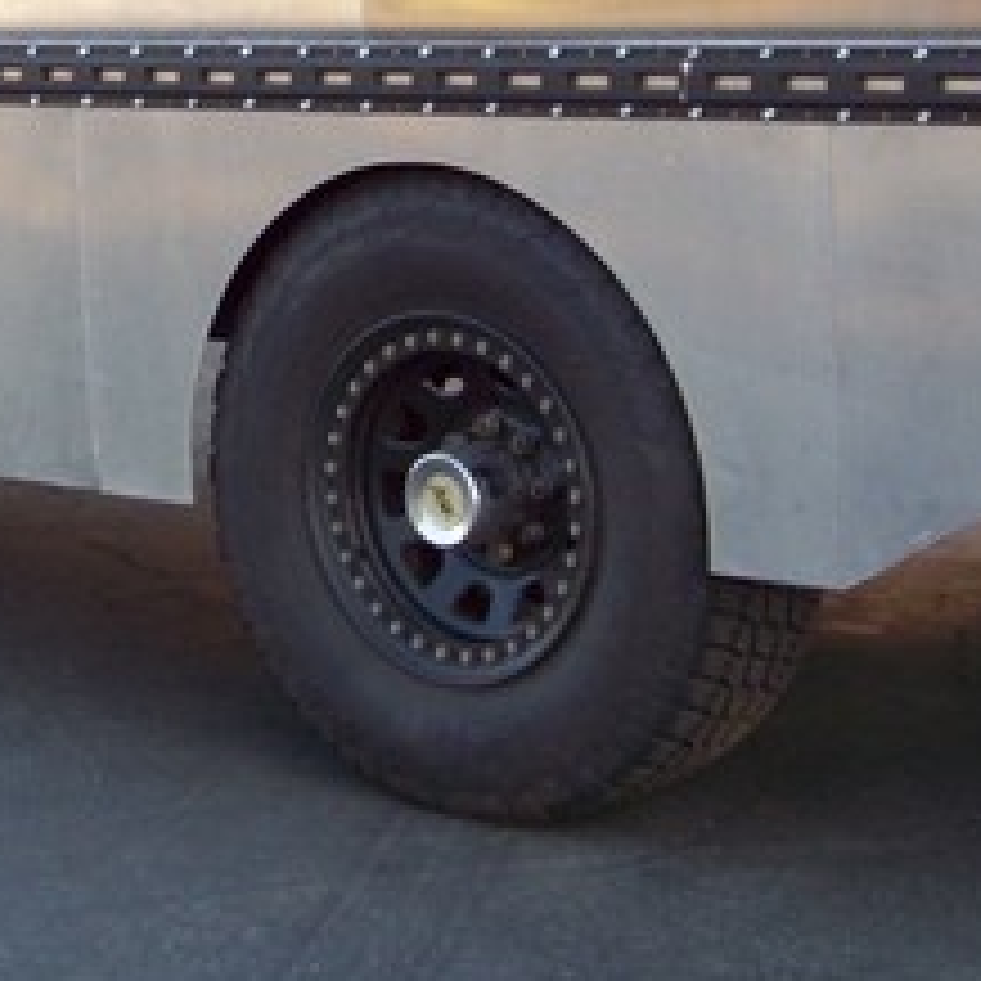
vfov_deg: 16.9
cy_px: 200
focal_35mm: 102
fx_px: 3270
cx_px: 320
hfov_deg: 17.0
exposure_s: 1/100
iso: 72
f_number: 2.8
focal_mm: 5.85
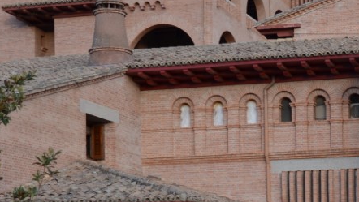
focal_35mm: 107
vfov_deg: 11.1
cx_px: 333
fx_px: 1019
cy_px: 249
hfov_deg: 19.6
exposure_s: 1/125
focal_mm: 26
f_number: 5.6
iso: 200
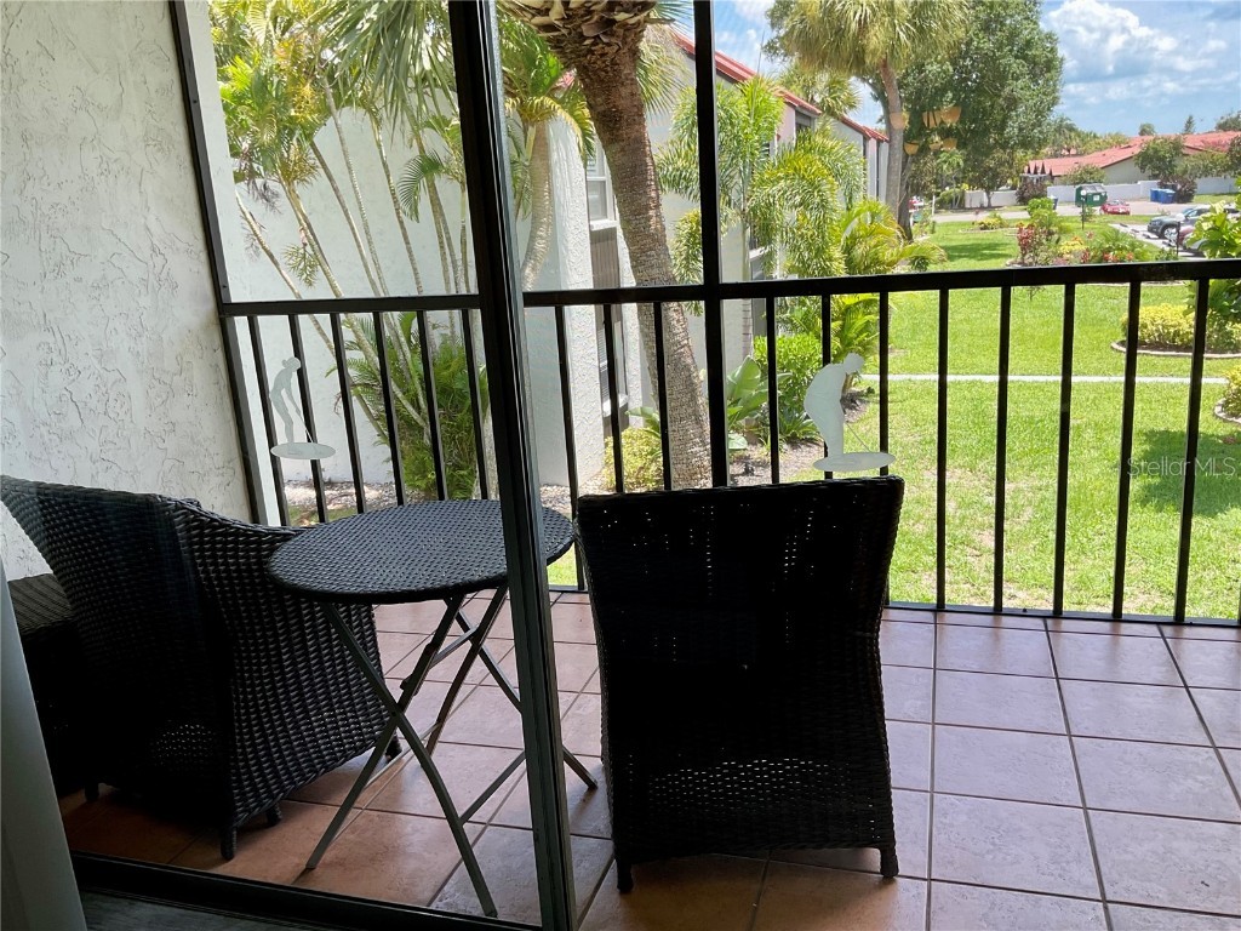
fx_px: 1040
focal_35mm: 29
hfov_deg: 61.7
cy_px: 466
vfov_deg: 48.2
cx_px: 620
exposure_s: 1/205
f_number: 1.8
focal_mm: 3
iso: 16
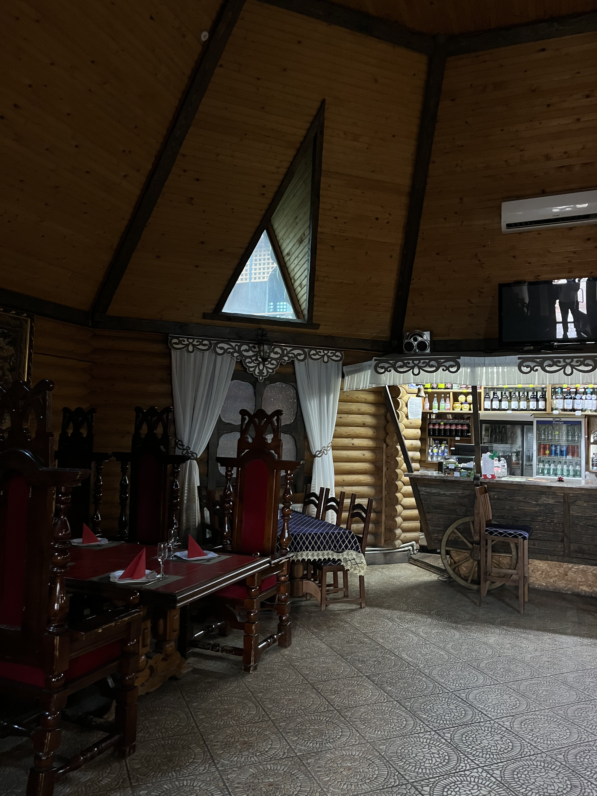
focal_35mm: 26
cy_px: 398
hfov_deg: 53.1
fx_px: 598
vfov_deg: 67.3
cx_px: 298
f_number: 1.6
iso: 320
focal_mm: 5.1
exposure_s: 1/60
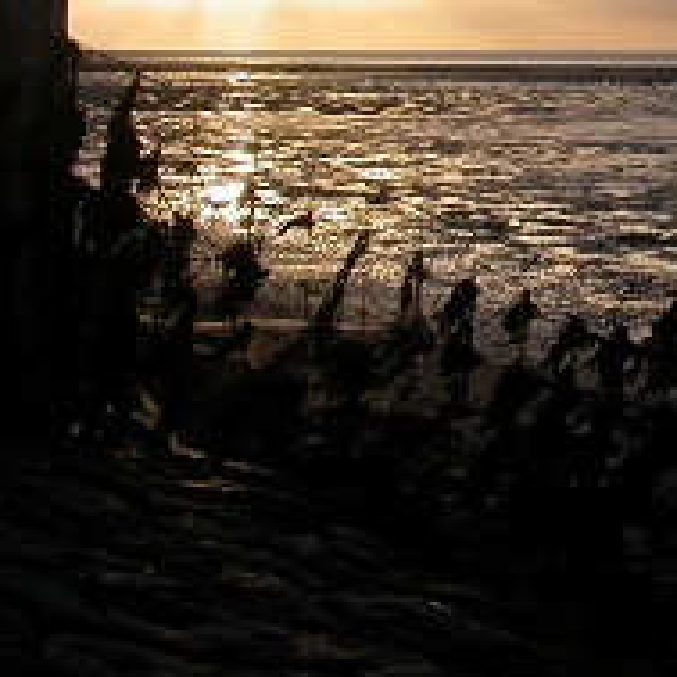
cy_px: 93
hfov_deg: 19.2
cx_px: 681
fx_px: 1947
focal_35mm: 88
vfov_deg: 19.4
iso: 100
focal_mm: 7.85
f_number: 7.5
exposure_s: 1/330
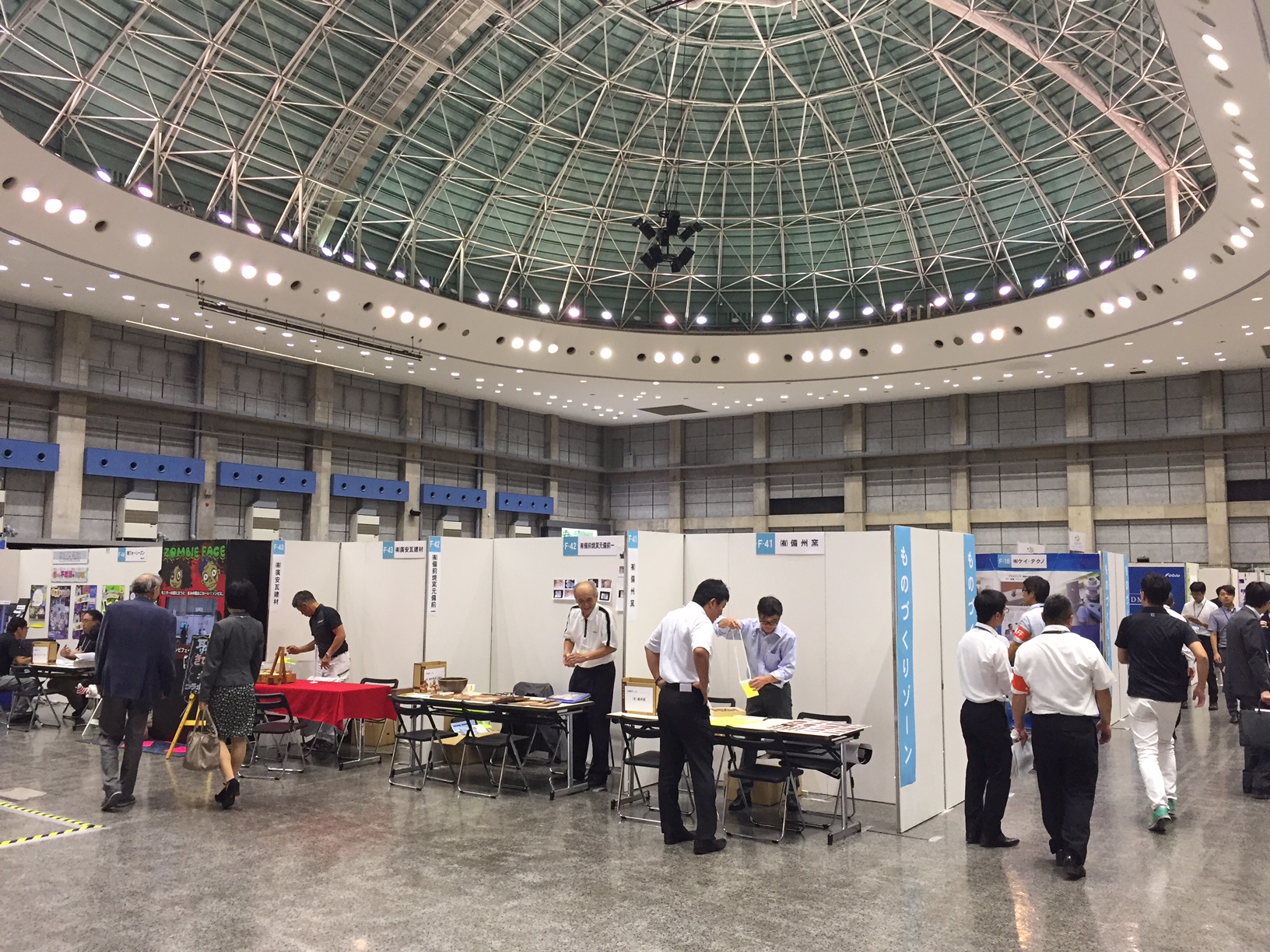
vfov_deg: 48.2
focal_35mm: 29
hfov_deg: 61.7
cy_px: 476
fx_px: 1064
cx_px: 635
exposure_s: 1/30
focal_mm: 4.15
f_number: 2.2
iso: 50
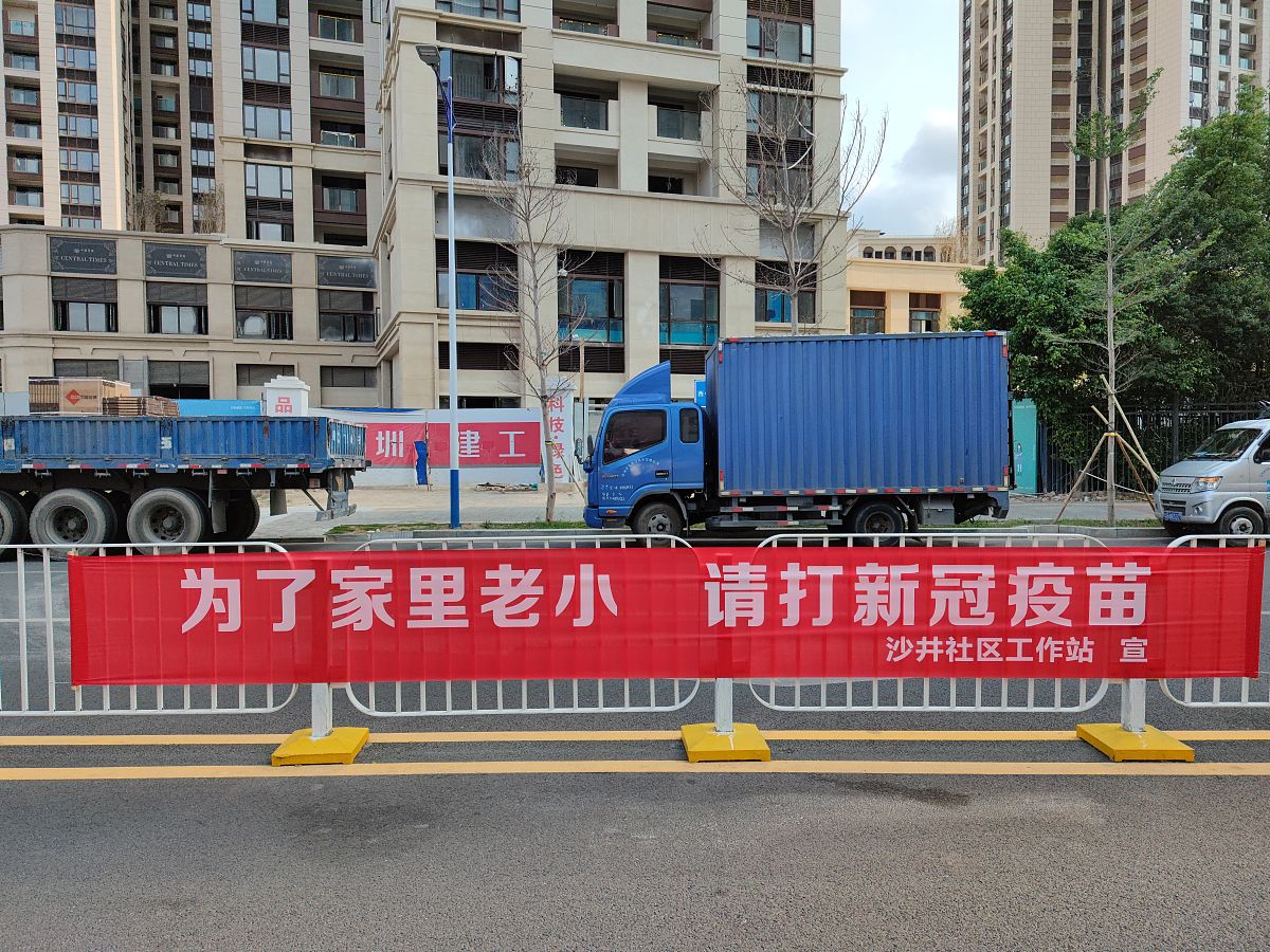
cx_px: 635
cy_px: 476
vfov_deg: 56.8
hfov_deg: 71.6
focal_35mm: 24
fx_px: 881
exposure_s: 1/4000
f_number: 1.85
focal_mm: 6.78
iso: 193
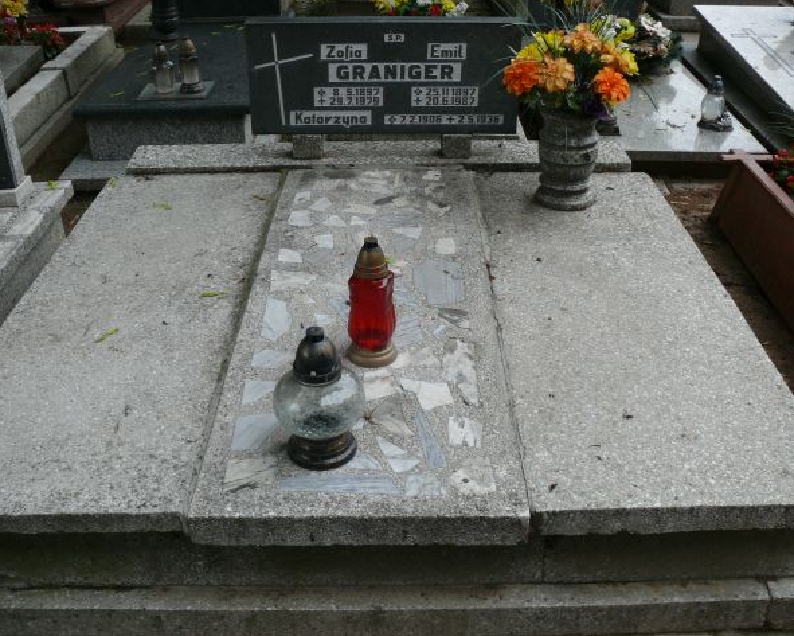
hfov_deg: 49.1
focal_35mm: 37
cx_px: 403
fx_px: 870
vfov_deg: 40.1
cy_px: 317
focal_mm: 7.4
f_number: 2.8
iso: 100
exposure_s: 1/100
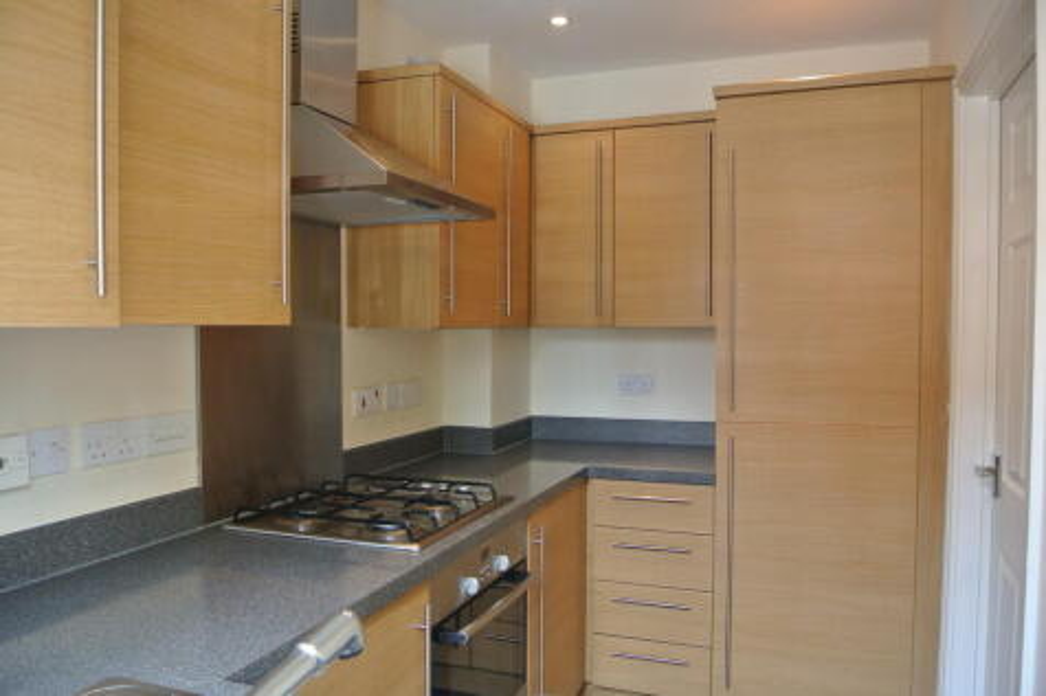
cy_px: 348
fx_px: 784
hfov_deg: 67.4
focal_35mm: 27
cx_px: 523
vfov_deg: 47.9
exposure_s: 1/60
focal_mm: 10
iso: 400
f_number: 3.5
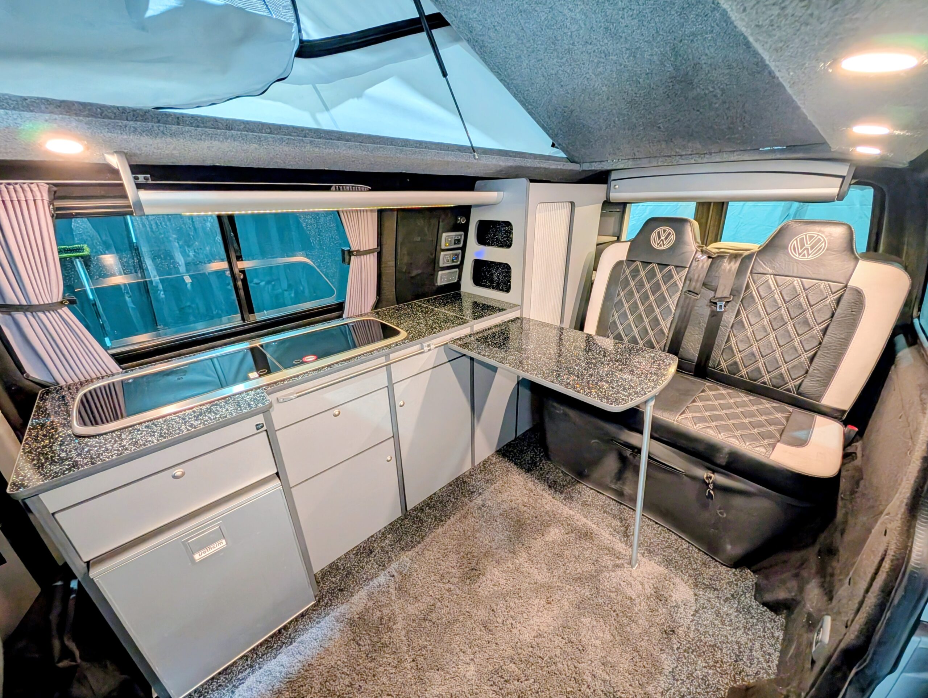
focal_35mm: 12
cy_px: 349
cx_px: 464
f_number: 1.7
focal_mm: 2.02
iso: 406
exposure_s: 1/25
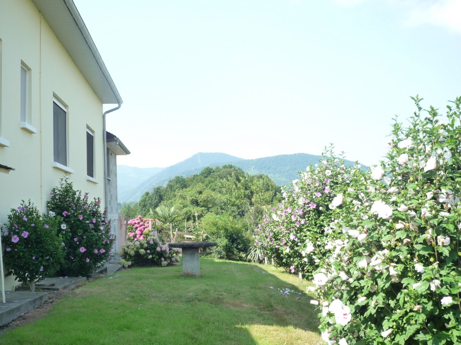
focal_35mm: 44
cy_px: 172
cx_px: 230
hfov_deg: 42.9
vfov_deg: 32.9
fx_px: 586
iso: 160
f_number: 4.3
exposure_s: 1/250
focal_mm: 7.8
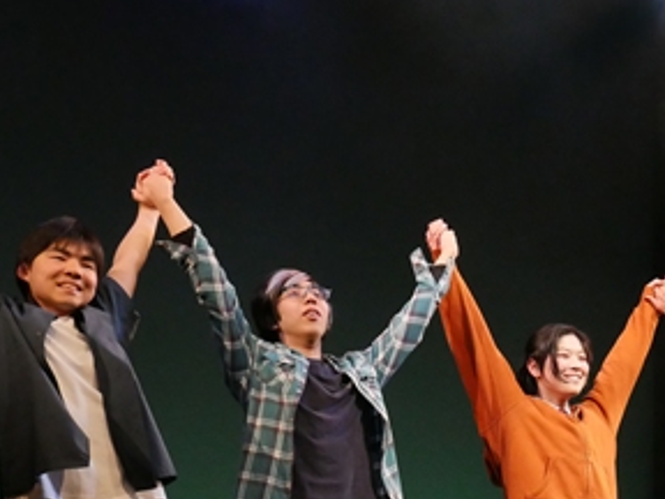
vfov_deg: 16.3
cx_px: 575
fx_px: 1710
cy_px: 501
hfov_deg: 21.6
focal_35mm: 89
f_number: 5
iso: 3200
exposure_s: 1/250
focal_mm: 20
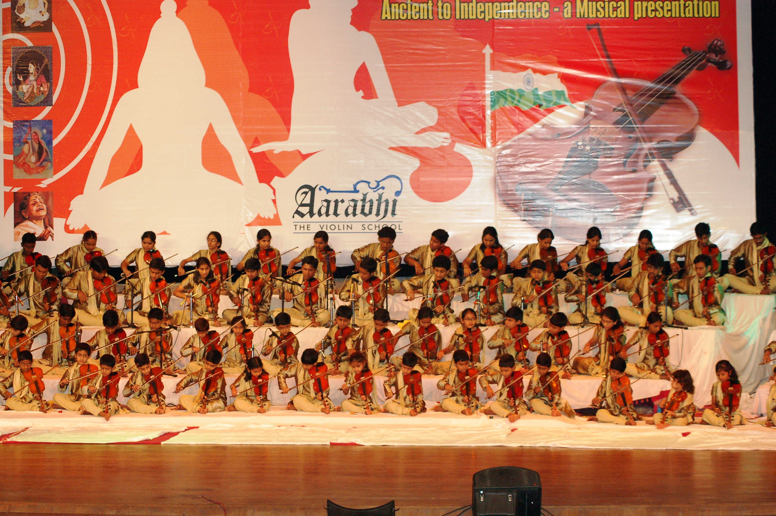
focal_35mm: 105
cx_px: 388
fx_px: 2261
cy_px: 258
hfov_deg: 19.5
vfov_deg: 13.0
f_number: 7.1
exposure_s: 1/125
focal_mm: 70
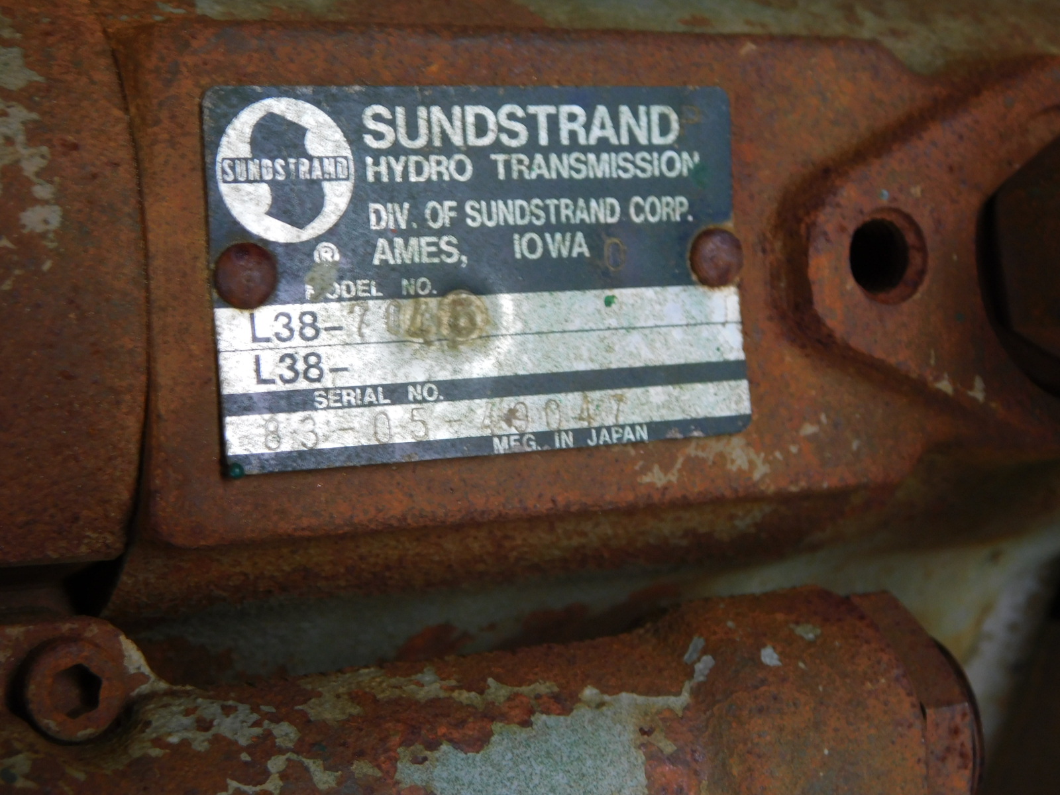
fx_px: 2174
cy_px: 398
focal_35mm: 71
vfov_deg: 20.7
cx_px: 530
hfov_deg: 27.4
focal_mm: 12.6
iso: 125
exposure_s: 1/30
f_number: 4.3
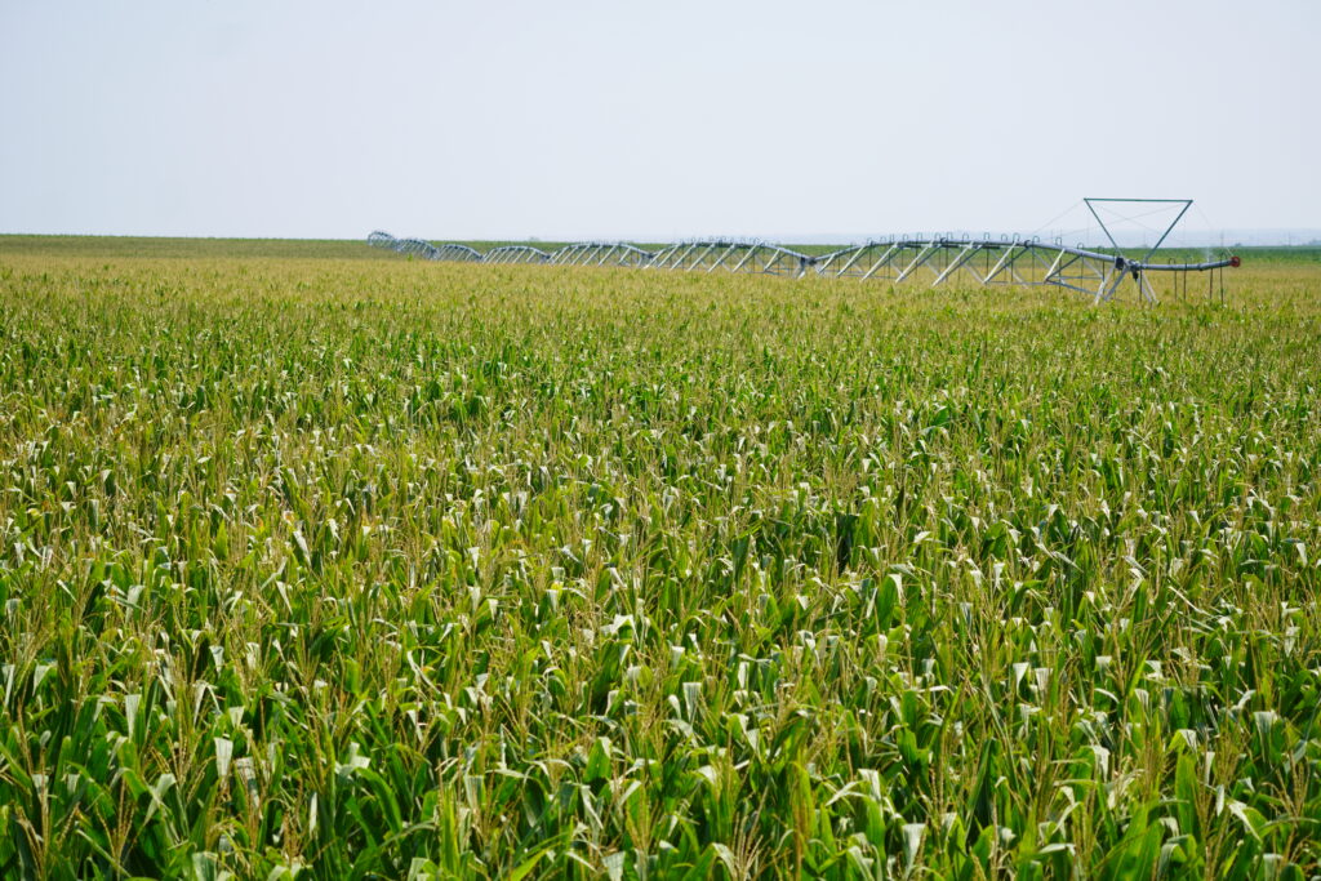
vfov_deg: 13.0
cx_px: 660
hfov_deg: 19.5
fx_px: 3853
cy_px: 440
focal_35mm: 105
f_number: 5.6
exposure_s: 1/500
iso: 100
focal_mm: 70
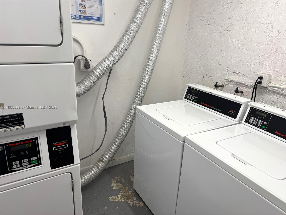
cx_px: 143
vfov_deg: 56.8
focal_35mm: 24
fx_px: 198
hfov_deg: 71.6
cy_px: 108
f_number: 1.78
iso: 80
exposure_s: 1/311
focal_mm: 6.76
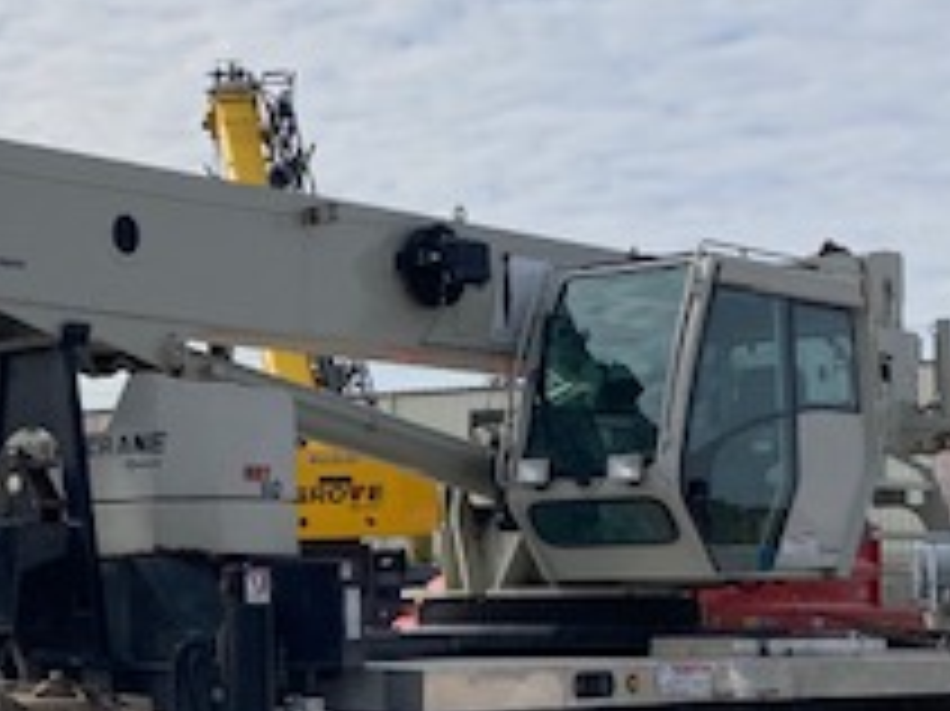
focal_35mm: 85
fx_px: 2331
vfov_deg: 17.3
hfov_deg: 21.8
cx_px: -108
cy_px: 472
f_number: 1.8
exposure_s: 1/4000
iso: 20
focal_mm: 3.99
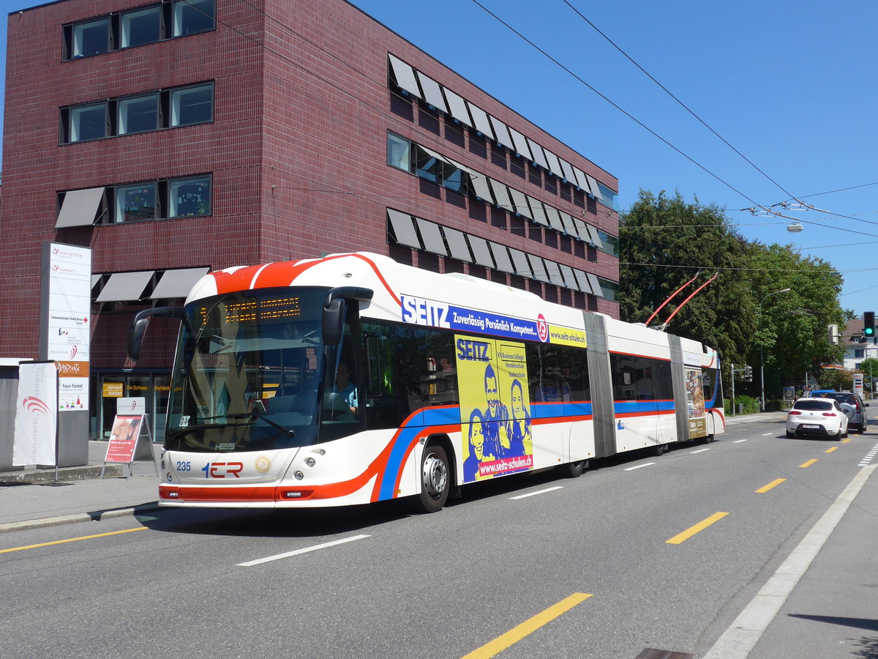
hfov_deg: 47.9
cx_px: 439
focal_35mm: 39
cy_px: 330
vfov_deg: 36.8
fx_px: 989
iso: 80
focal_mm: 8
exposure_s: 1/1600
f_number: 2.8
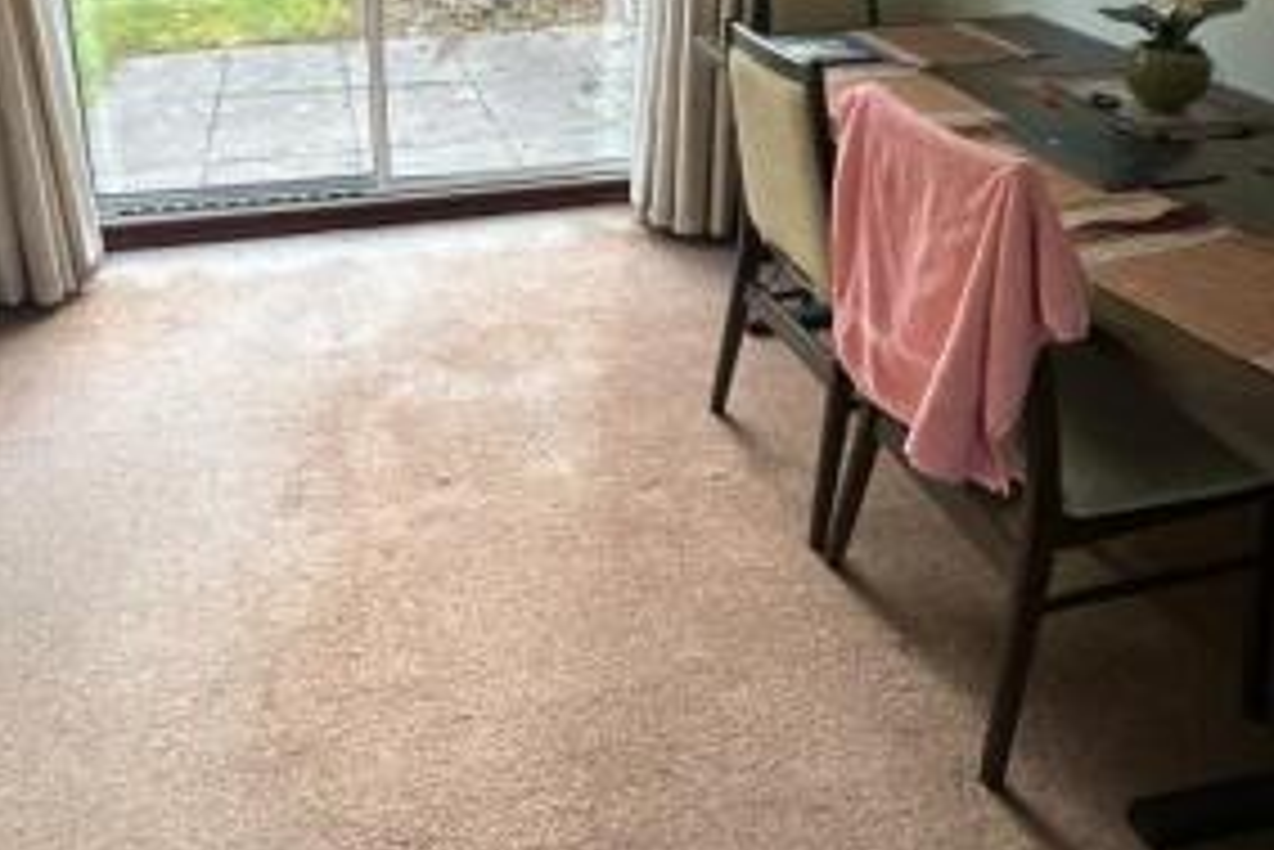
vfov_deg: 40.3
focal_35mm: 30
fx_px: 1062
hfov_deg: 61.3
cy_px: 83
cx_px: 502
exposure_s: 1/99
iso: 100
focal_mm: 2.22
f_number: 2.2
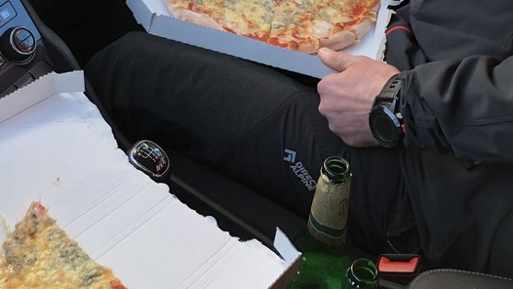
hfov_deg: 36.0
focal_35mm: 58
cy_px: -18
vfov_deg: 19.9
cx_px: 243
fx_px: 789
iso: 40
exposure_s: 1/120
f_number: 1.8
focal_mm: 3.99
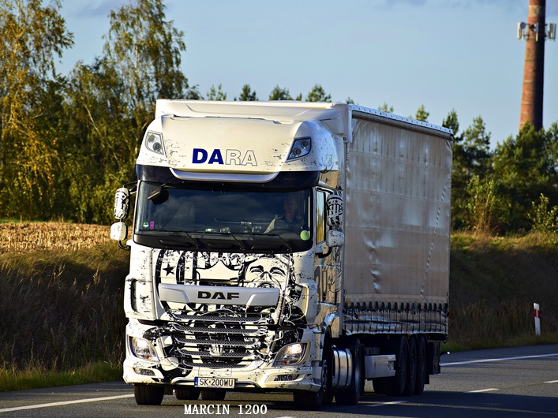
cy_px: 209
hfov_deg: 4.9
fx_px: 6576
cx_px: 258
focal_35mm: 408
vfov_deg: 3.6
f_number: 7.1
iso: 400
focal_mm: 250
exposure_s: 1/800
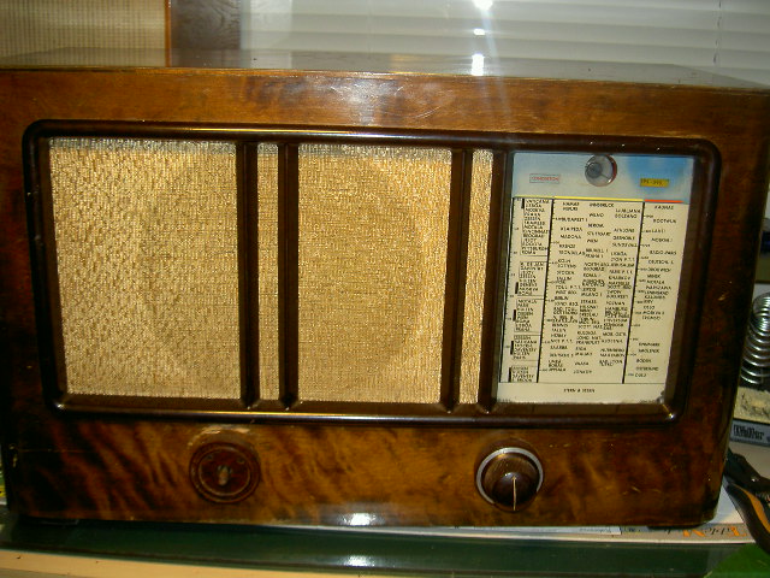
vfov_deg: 36.8
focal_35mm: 39
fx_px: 868
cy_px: 289
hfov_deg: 47.9
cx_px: 385
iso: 100
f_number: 2.8
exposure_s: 1/59.5
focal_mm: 8
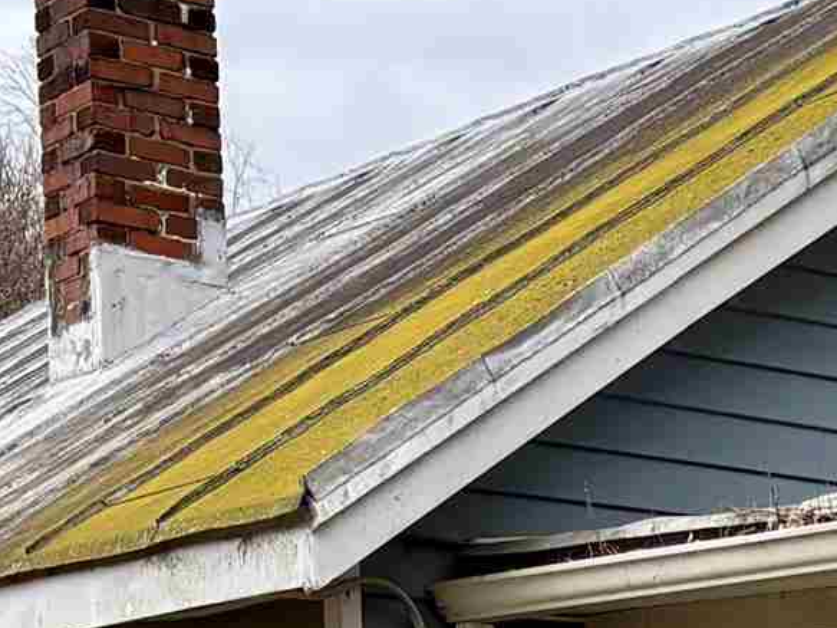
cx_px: 871
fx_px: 3312
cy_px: 1266
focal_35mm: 137
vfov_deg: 10.0
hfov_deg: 14.1
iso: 50
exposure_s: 1/430
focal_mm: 5.96
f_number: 1.6
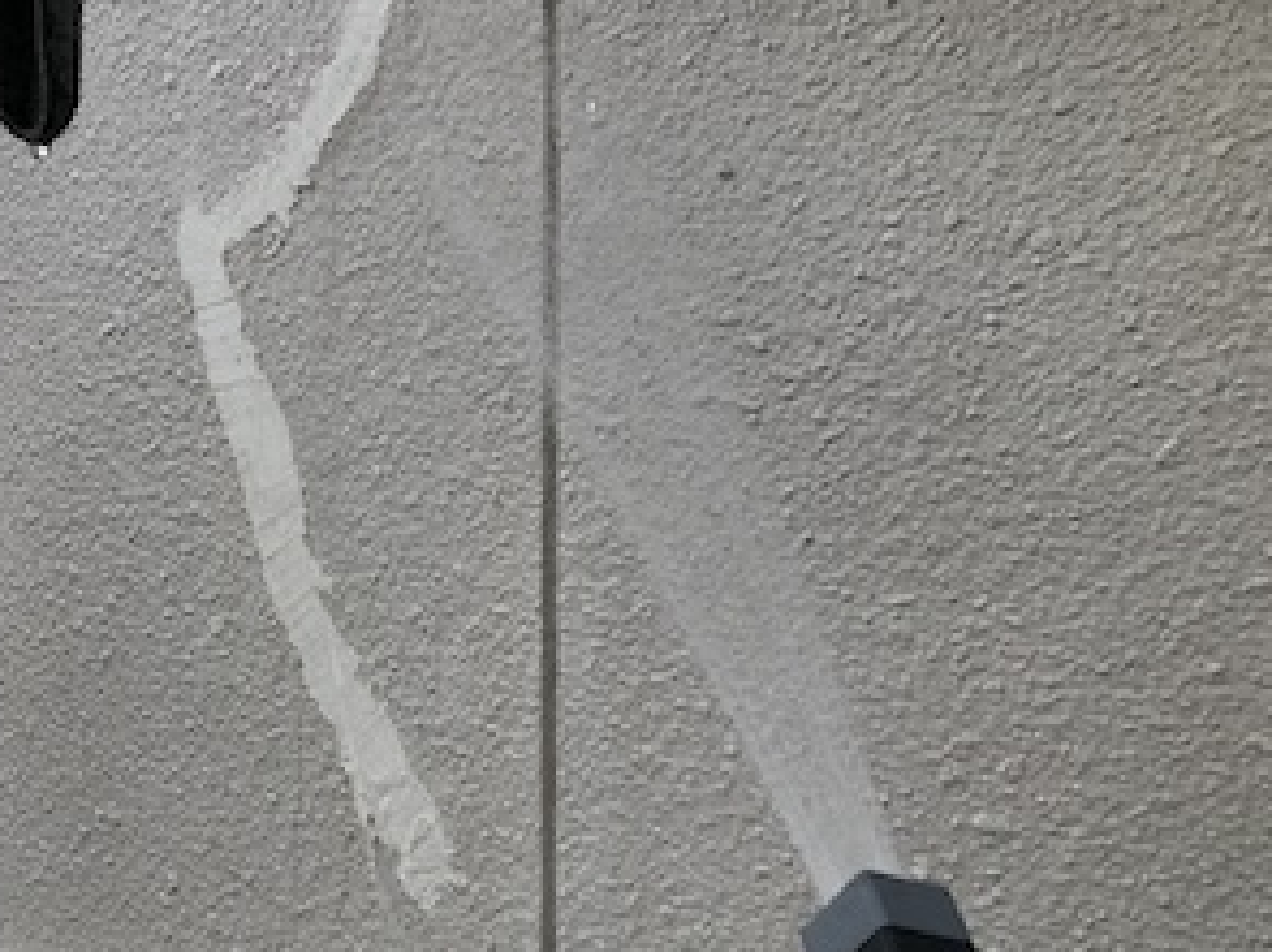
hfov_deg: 48.1
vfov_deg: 37.6
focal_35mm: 38
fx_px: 1396
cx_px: 418
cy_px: 564
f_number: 1.8
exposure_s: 1/960
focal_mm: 3.99
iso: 20
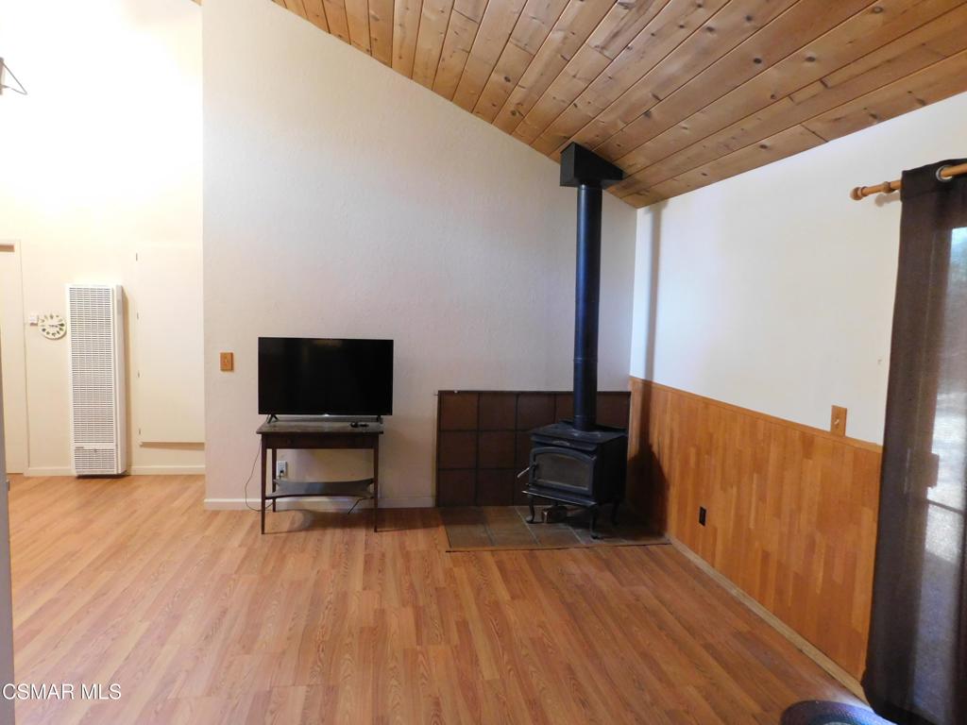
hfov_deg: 73.9
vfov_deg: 58.9
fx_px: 643
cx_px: 484
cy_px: 362
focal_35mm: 23
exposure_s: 1/8
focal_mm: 4
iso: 450
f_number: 3
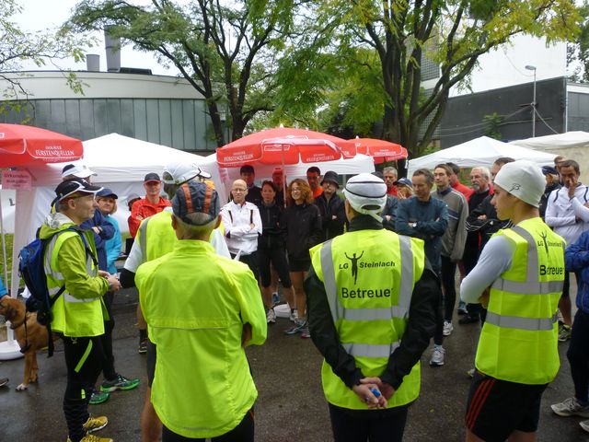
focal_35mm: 29
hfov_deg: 61.7
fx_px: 493
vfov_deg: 48.2
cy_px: 221
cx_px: 294
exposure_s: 1/80
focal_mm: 5.2
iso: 160
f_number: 3.3
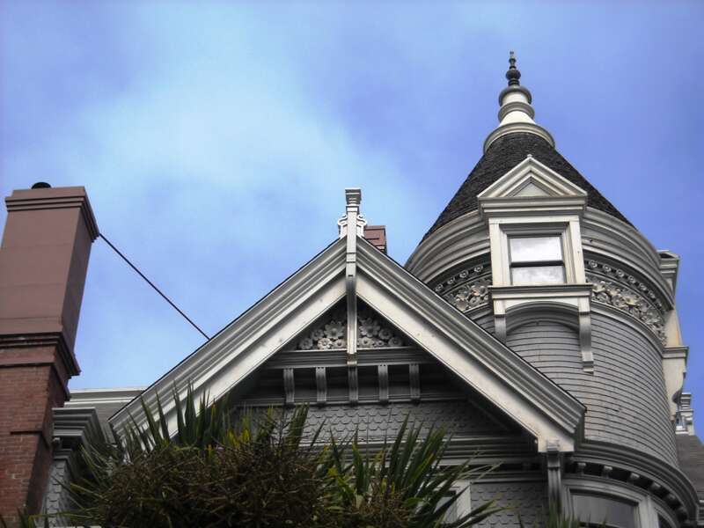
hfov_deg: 25.7
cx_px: 352
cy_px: 264
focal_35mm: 76
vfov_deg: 19.4
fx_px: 1546
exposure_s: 1/176
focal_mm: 12.3
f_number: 7.7
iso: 64
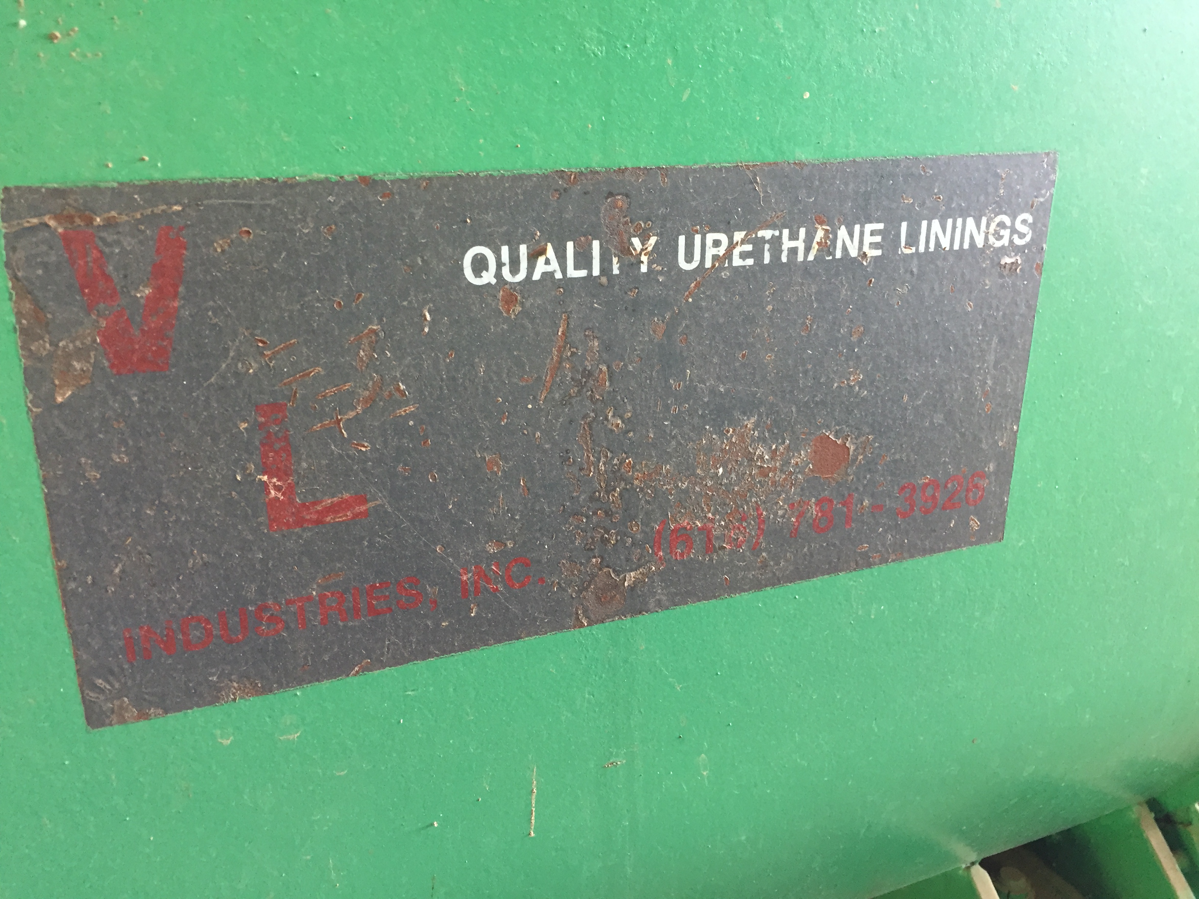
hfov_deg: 61.7
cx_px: 600
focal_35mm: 29
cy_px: 450
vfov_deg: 48.2
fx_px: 1004
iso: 100
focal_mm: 4.15
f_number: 2.2
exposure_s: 1/30
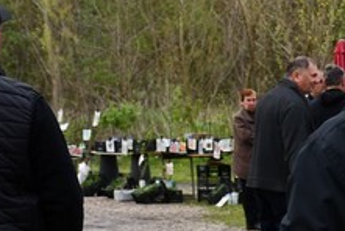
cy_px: 244
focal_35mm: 236
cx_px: 726
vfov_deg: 5.8
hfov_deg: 8.2
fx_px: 2265
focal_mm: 34
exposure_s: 1/250
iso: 220
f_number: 5.6
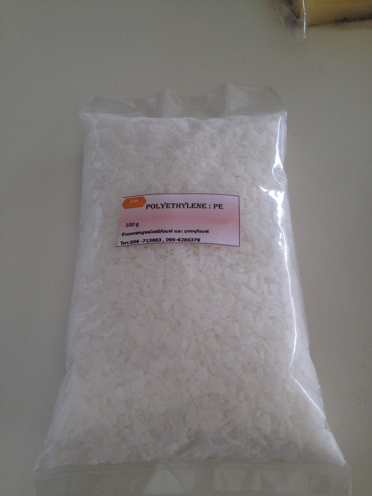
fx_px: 502
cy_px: 248
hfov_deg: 40.7
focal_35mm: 35
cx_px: 186
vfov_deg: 52.6
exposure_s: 1/120
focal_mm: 4.28
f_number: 2.4
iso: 64
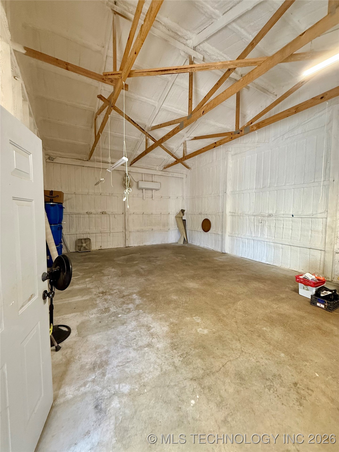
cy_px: 226
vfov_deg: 102.1
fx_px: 183
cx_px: 170
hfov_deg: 85.7
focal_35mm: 14
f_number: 2.2
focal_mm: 2.22
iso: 400
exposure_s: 1/60
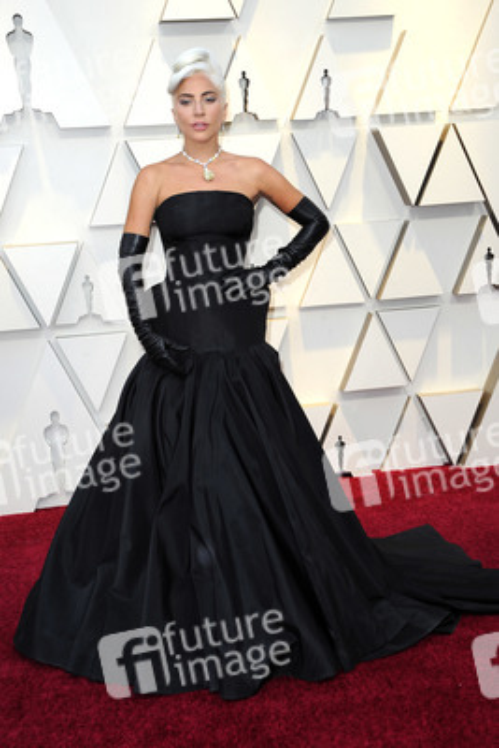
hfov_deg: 28.1
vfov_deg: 41.1
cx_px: 250
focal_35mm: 48
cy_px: 374
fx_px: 997
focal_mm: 48
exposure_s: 1/250
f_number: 7.1
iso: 1000
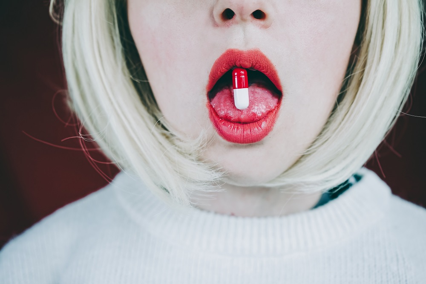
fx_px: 532
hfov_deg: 43.6
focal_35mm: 45
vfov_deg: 29.8
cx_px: 213
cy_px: 142
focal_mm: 45
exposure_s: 1/320
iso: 400
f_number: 4.5
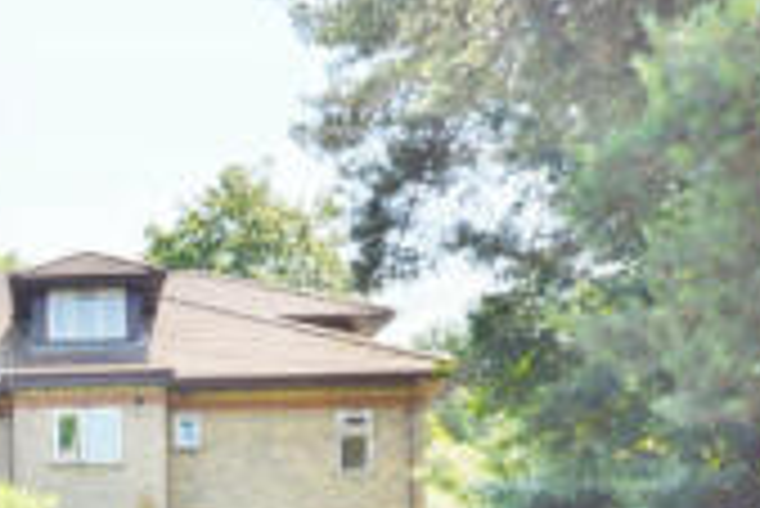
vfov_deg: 26.2
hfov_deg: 34.1
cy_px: 596
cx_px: -153
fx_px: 981
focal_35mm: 46
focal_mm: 11
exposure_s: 1/200
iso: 100
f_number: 7.1
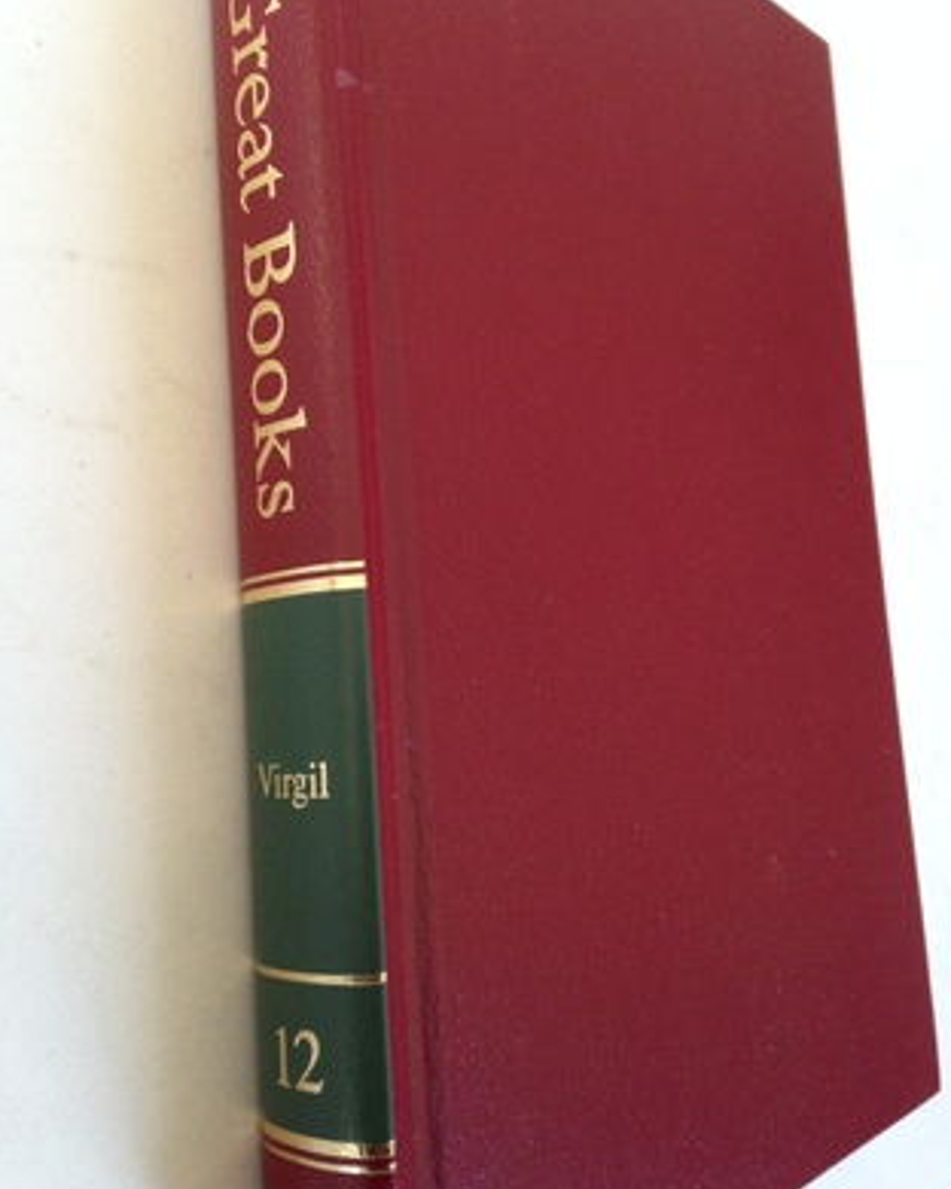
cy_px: 567
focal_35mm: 35
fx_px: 1231
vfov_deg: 51.5
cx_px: 482
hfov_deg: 42.2
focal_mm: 4.12
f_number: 2.4
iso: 200
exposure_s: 1/20
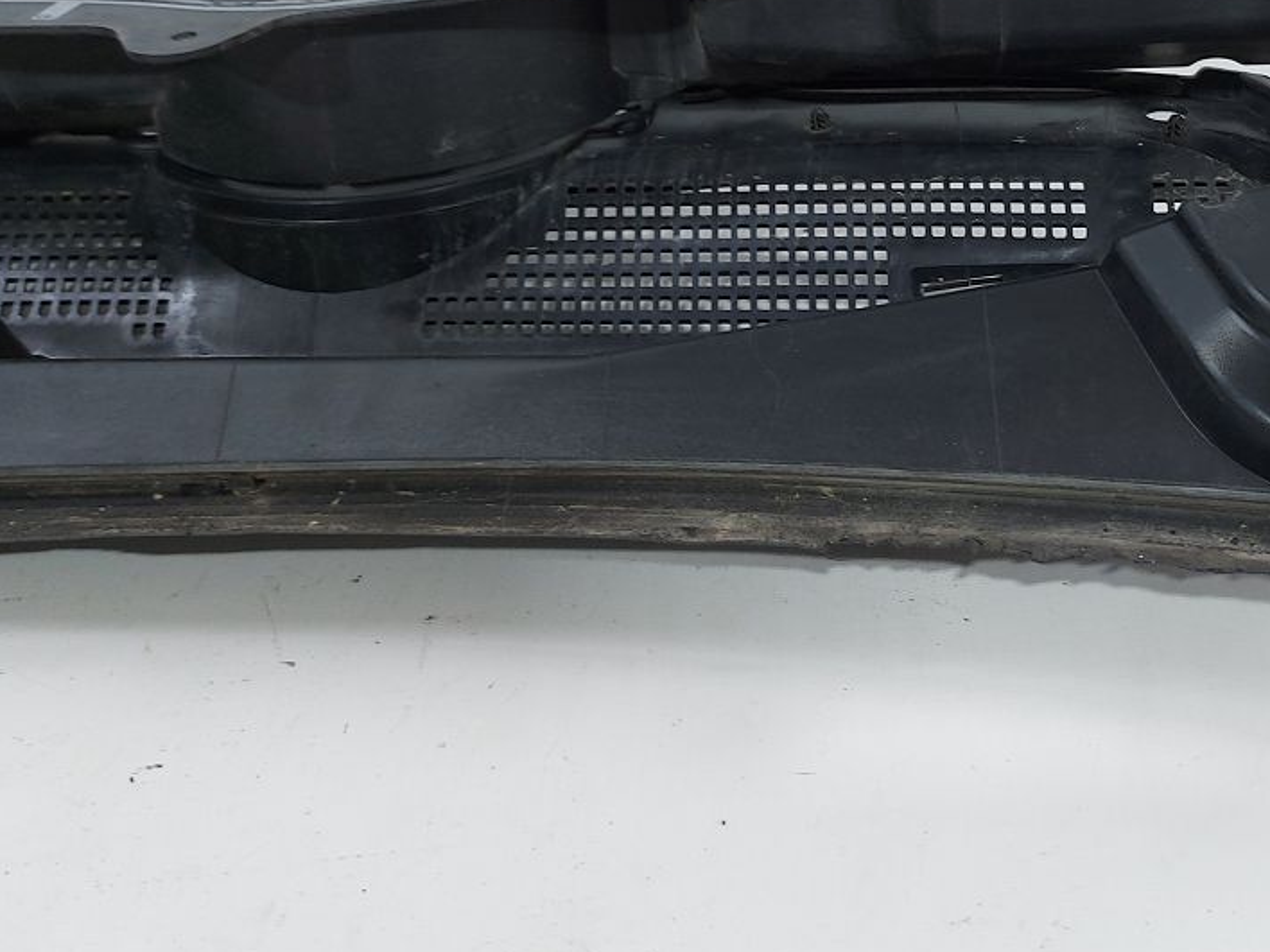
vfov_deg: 30.3
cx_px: 998
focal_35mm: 47
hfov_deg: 39.0
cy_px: 217
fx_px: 1724
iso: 64
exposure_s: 1/50
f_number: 1.8
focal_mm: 5.23
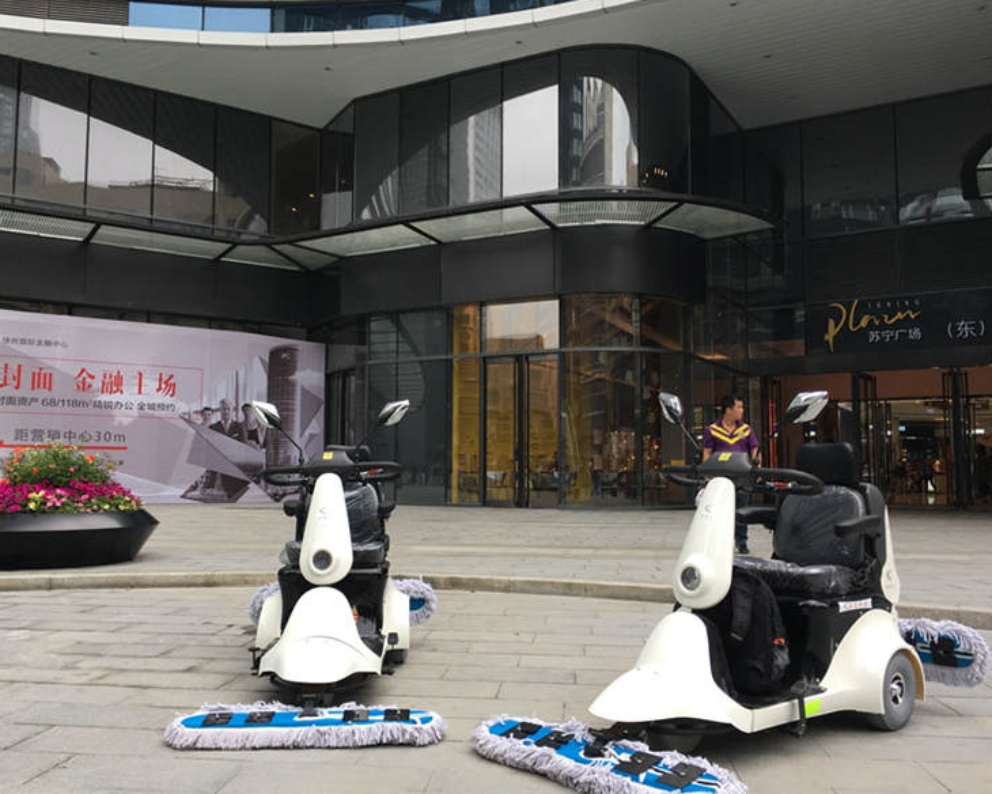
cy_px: 393
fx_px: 910
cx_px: 465
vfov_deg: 47.1
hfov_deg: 57.1
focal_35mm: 31
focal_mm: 4.15
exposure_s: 1/188
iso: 25
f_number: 2.2
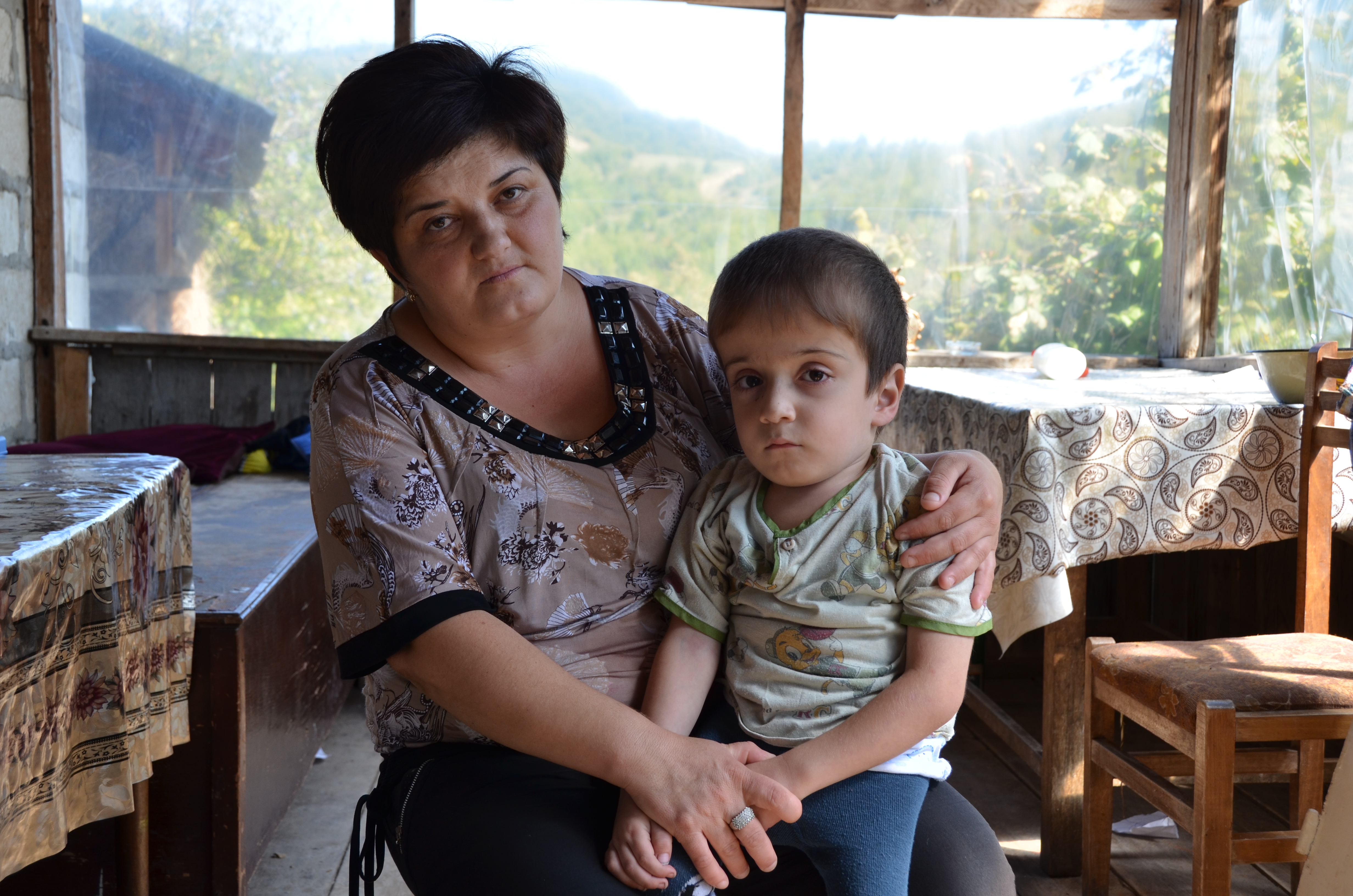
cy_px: 448
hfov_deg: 42.4
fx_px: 1744
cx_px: 676
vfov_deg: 28.8
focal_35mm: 46
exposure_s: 1/125
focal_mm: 31
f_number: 5.6
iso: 200
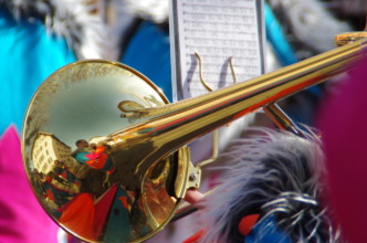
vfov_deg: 3.0
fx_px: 4599
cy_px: 146
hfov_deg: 4.6
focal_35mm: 452
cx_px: 126
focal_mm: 200
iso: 100
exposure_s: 1/250
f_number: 6.3
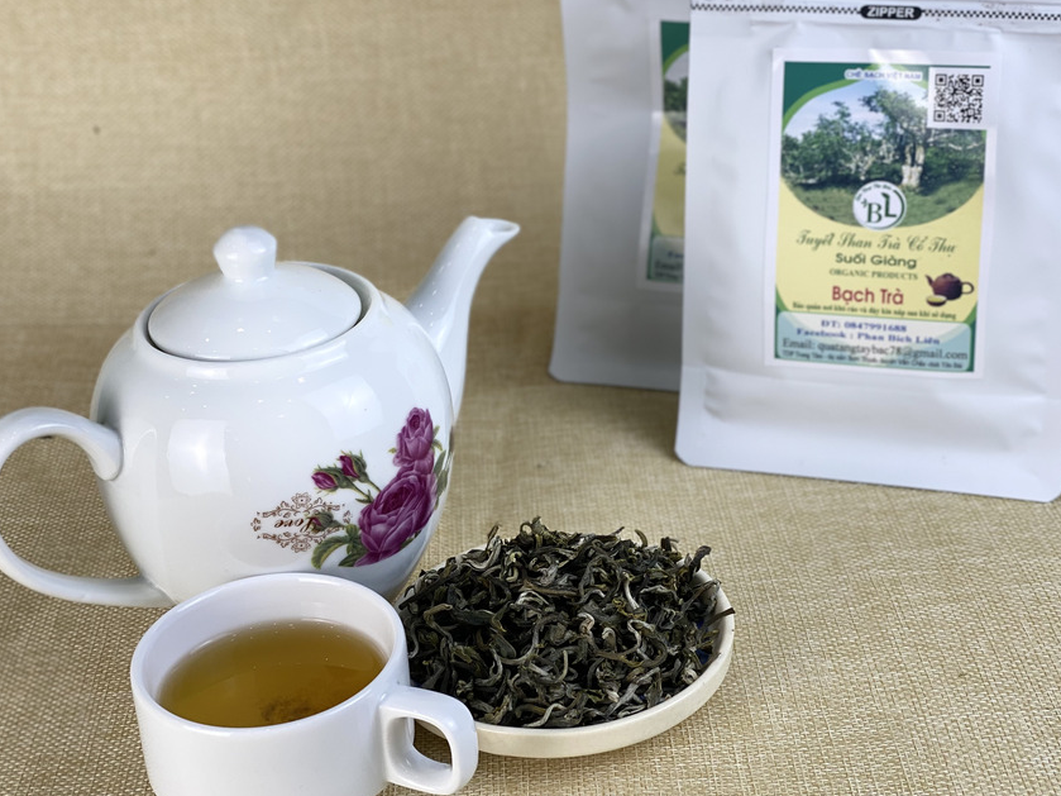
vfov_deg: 23.6
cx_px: 549
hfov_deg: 31.2
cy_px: 337
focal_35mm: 62
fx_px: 1900
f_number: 2
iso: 32
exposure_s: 1/100
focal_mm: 6
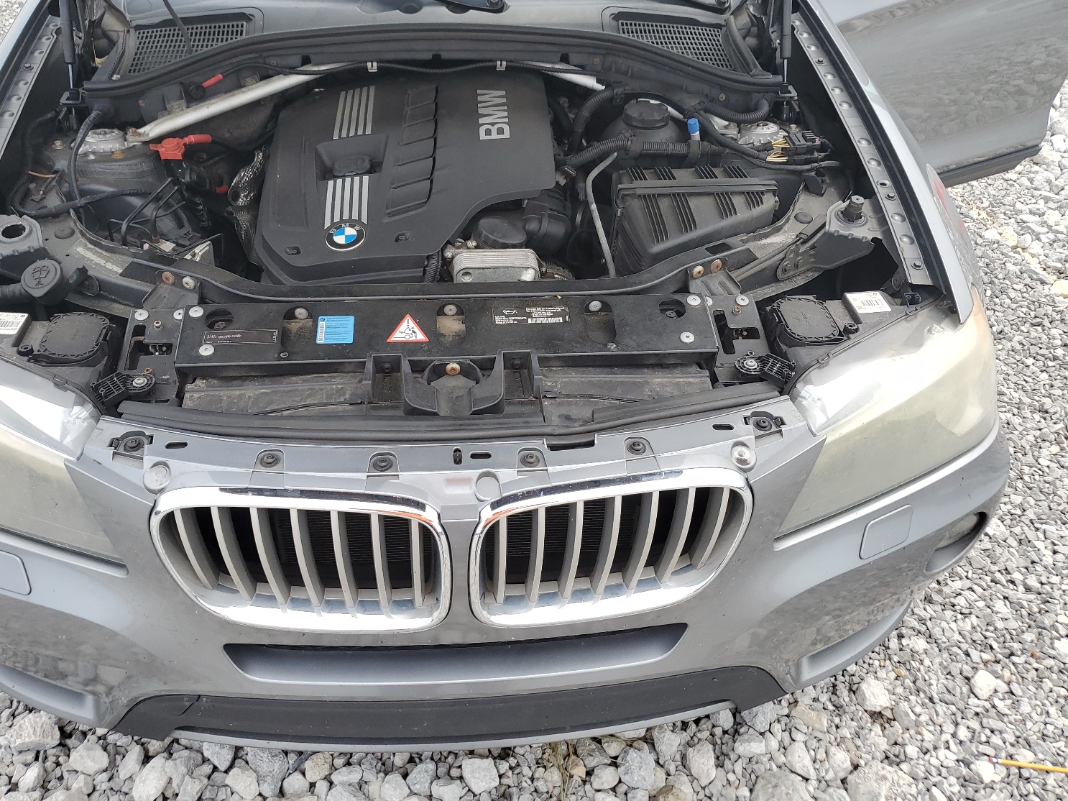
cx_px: 498
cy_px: 372
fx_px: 864
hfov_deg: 63.4
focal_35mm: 28
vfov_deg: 49.7
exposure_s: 1/1250
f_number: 1.5
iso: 50
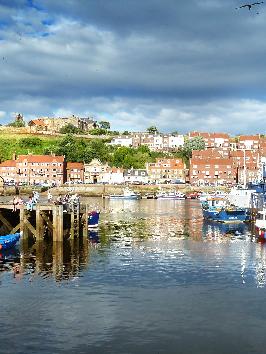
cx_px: 177
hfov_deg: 32.6
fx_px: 451
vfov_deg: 42.8
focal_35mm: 44
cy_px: 203
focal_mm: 4.1
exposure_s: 1/400
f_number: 4.5
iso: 80
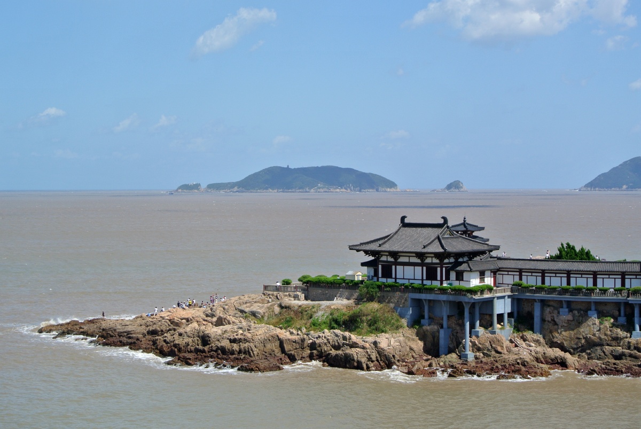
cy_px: 214
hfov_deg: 25.0
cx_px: 320
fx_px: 1444
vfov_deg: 16.9
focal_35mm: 81
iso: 100
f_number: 5.6
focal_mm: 30
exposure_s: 1/500
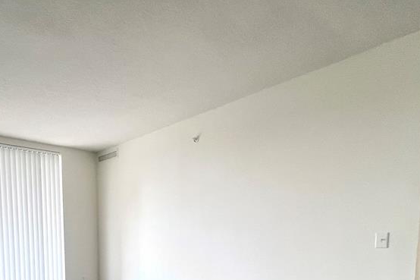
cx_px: 114
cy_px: 266
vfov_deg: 45.1
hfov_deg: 67.8
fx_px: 292
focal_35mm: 25
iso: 200
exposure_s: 1/120
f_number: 1.8
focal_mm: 1.57
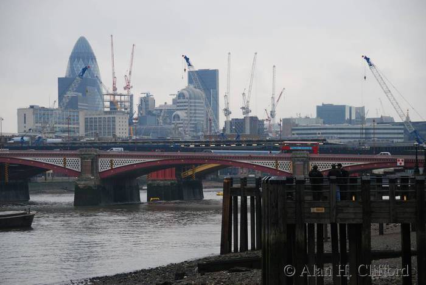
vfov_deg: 10.2
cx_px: 213
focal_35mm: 135
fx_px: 1599
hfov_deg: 15.2
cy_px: 142
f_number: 5.3
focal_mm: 90
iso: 280
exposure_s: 1/200
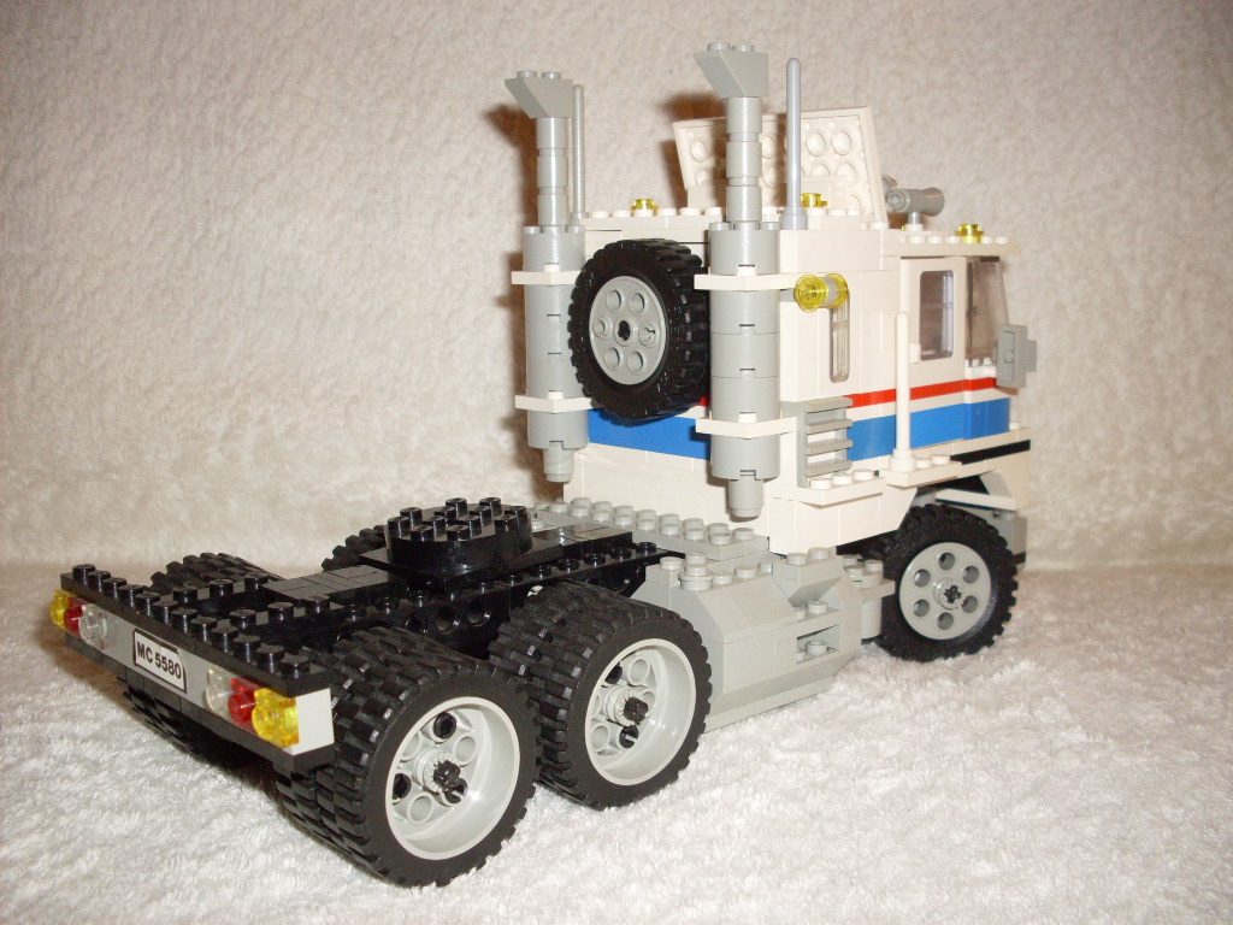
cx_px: 616
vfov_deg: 37.7
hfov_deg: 49.0
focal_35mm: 38
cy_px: 462
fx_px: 1354
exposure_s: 1/45
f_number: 2.8
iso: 100
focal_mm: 6.3
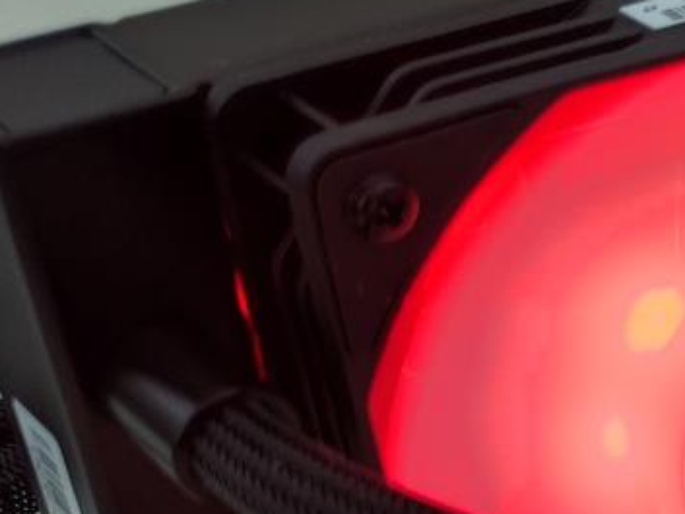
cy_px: 449
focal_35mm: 102
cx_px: 1376
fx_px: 2019
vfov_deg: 14.4
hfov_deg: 15.4
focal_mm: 6.78
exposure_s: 1/26
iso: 420
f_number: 1.85
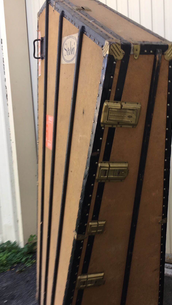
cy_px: 166
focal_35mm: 39
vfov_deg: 51.5
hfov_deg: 30.2
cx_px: 117
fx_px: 316
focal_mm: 4.15
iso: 25
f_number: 2.2
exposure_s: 1/50
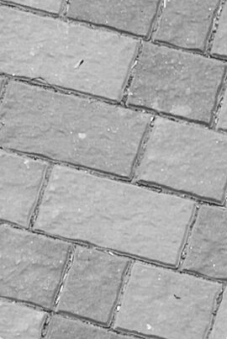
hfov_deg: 2.2
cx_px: -253
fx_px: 5891
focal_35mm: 625
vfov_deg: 3.3
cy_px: -36
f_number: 4.5
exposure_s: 1/1250
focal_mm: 70
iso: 100
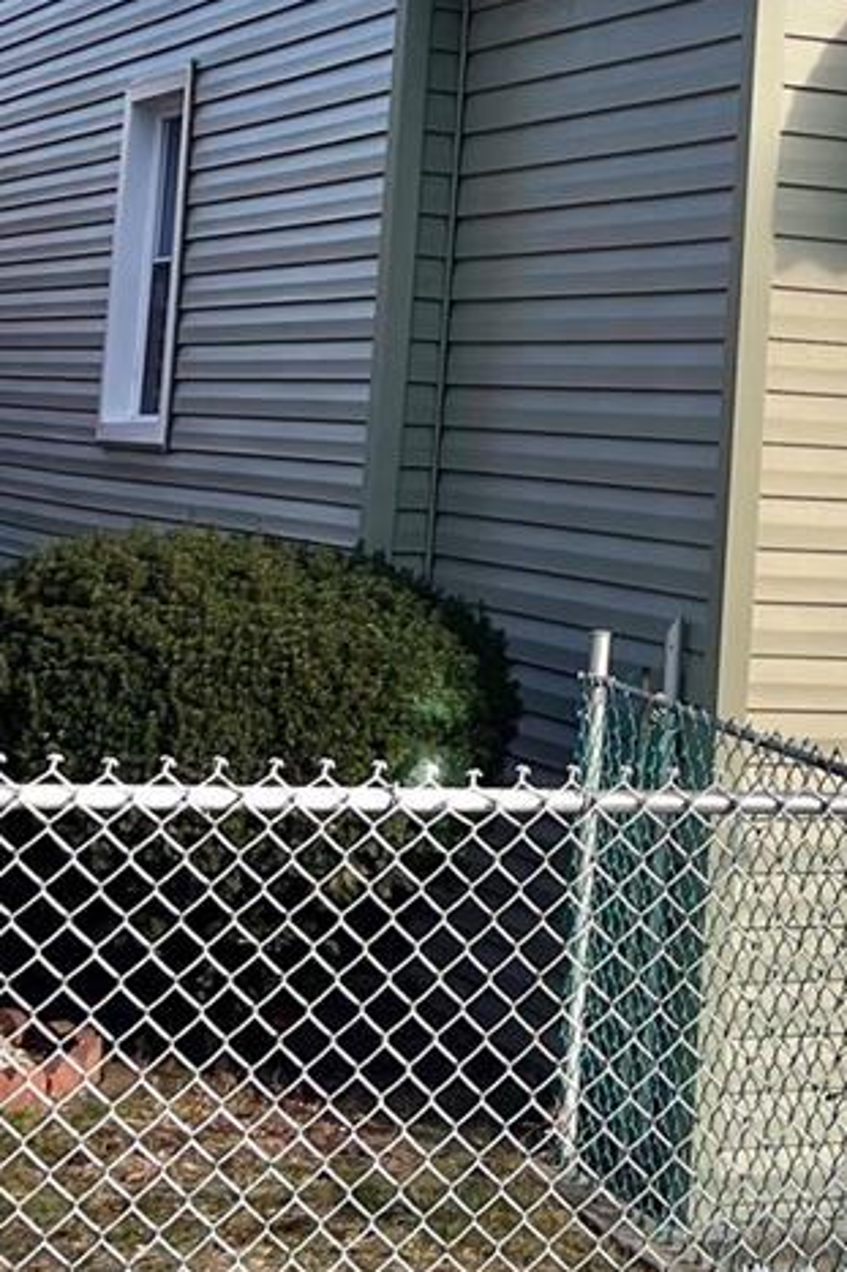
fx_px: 3143
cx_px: 872
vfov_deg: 22.3
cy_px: 123
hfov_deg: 15.1
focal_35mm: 89
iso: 50
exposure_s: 1/2994
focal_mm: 5.7
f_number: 1.5
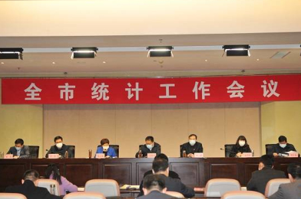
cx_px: 146
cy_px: 106
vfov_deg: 25.4
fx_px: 442
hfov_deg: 37.6
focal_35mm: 53
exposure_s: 1/60
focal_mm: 32
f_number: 3.2
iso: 720
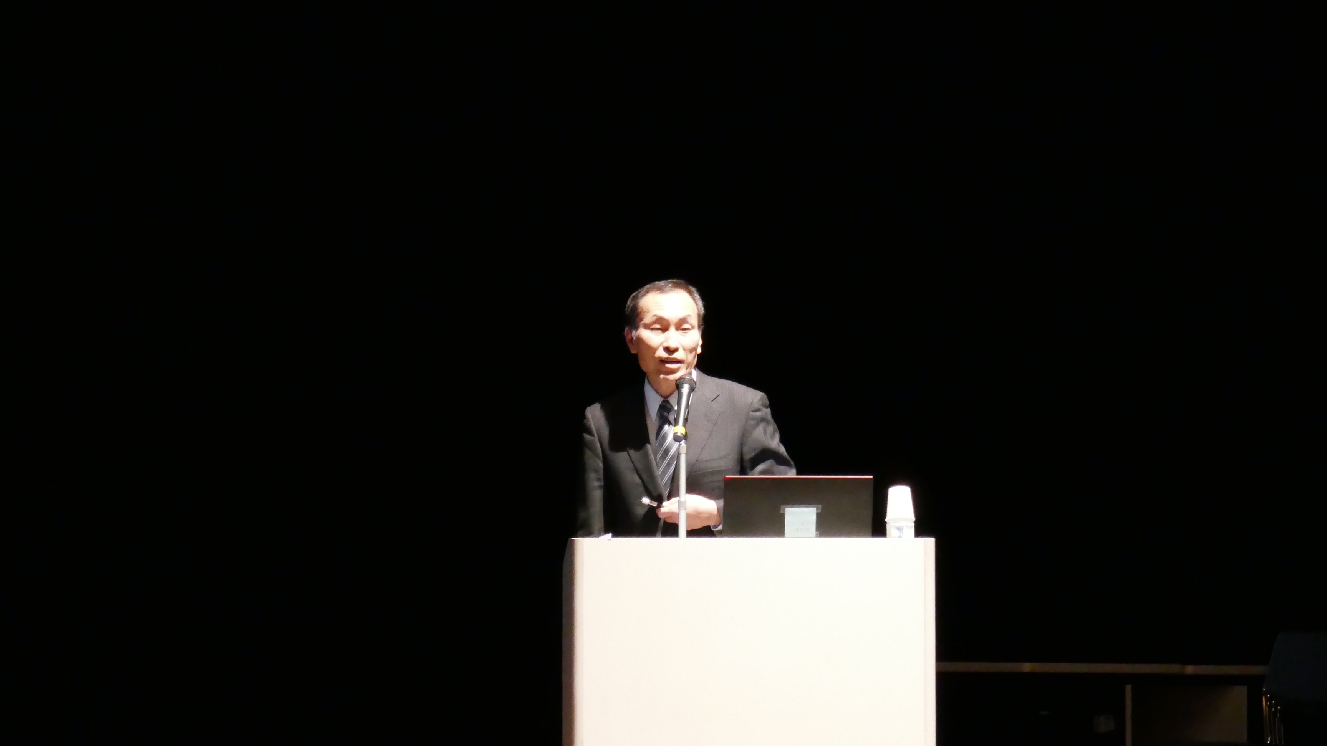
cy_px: 359
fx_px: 10837
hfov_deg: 7.0
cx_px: 697
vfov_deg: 3.9
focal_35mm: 308
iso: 5000
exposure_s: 1/30
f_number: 5.9
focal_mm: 91
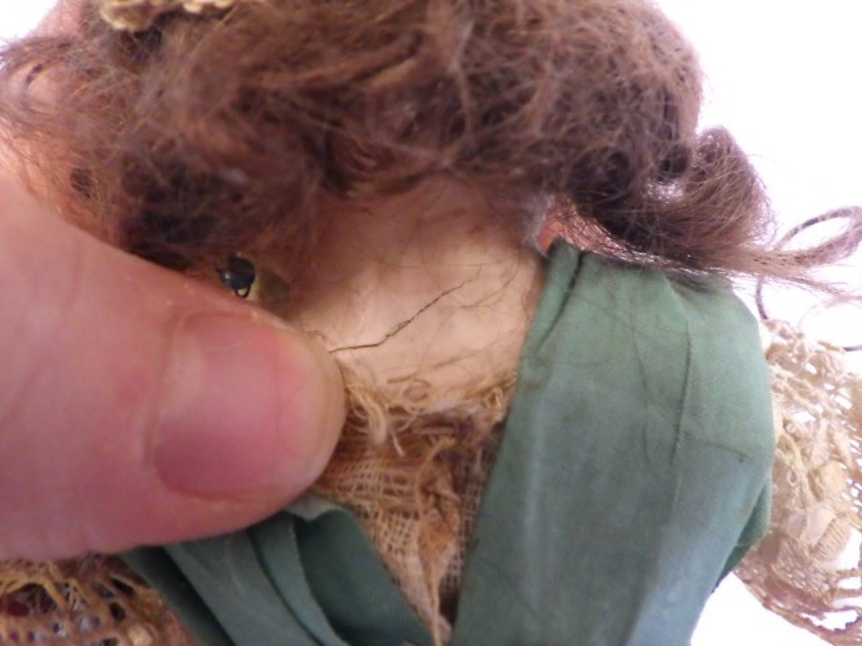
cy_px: 323
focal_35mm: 28
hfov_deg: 63.4
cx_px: 431
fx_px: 697
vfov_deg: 49.7
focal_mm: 5
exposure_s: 1/45
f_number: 3.5
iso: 1600
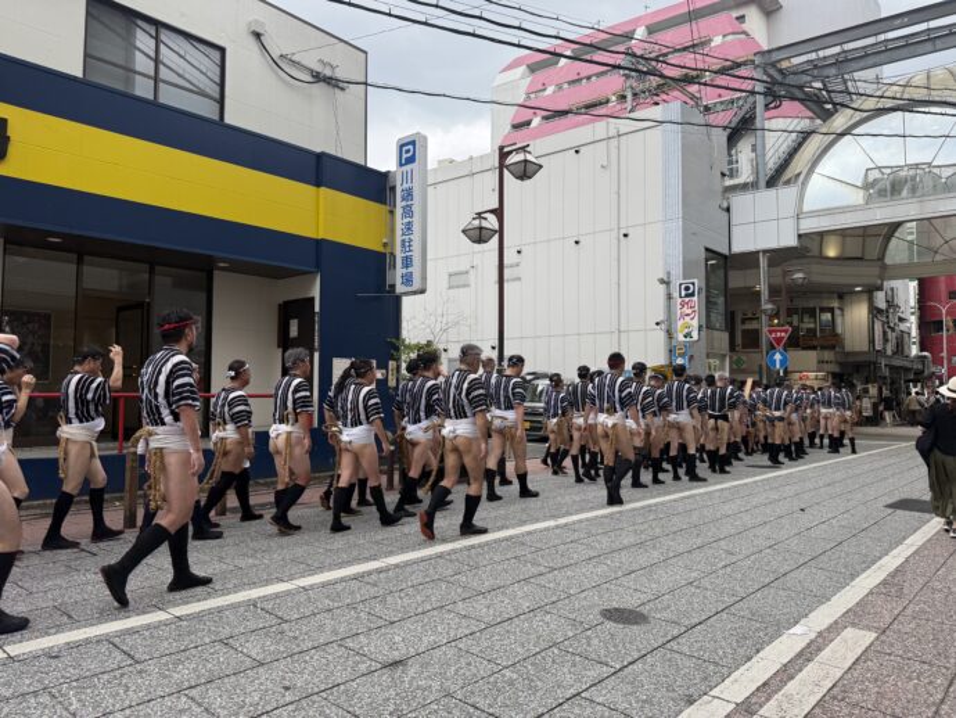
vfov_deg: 56.8
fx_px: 663
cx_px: 478
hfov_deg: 71.6
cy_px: 359
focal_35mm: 24
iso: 100
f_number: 1.78
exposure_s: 1/199
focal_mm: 6.76
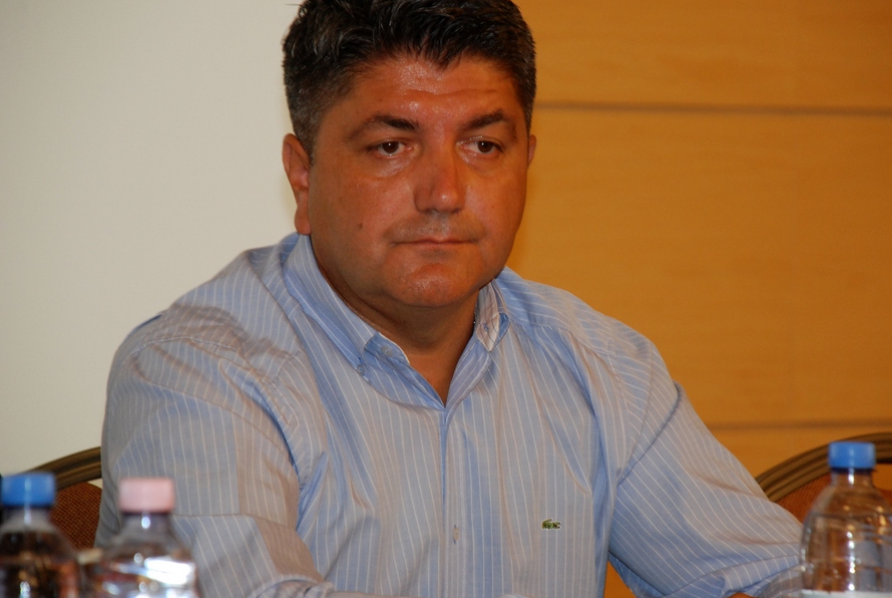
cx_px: 487
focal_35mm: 211
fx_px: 5224
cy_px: 264
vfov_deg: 6.5
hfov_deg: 9.8
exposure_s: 1/60
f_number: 5.6
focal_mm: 125
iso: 800
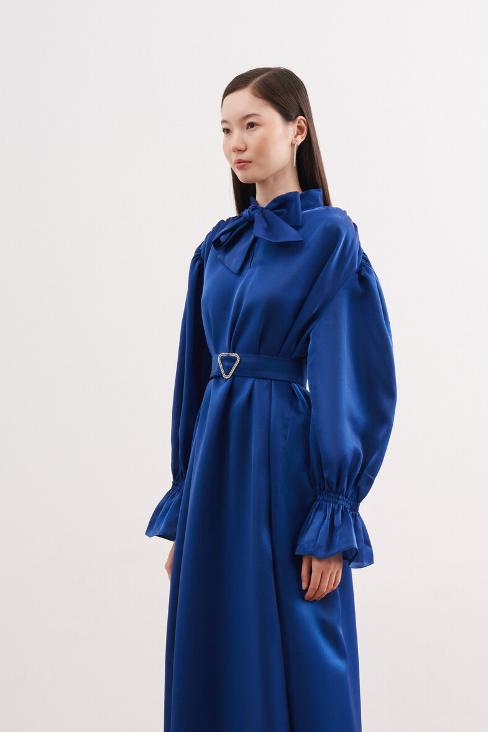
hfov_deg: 16.8
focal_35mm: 81
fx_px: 1647
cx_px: 267
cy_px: 515
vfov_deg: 24.9
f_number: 11
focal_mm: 53
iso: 400
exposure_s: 1/160
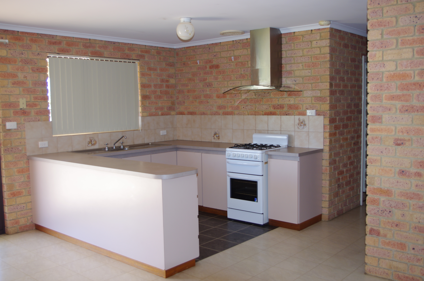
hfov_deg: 53.2
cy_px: 140
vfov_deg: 36.8
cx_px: 212
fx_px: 423
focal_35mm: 36
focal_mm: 24.38
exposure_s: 1/30
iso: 200
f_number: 4
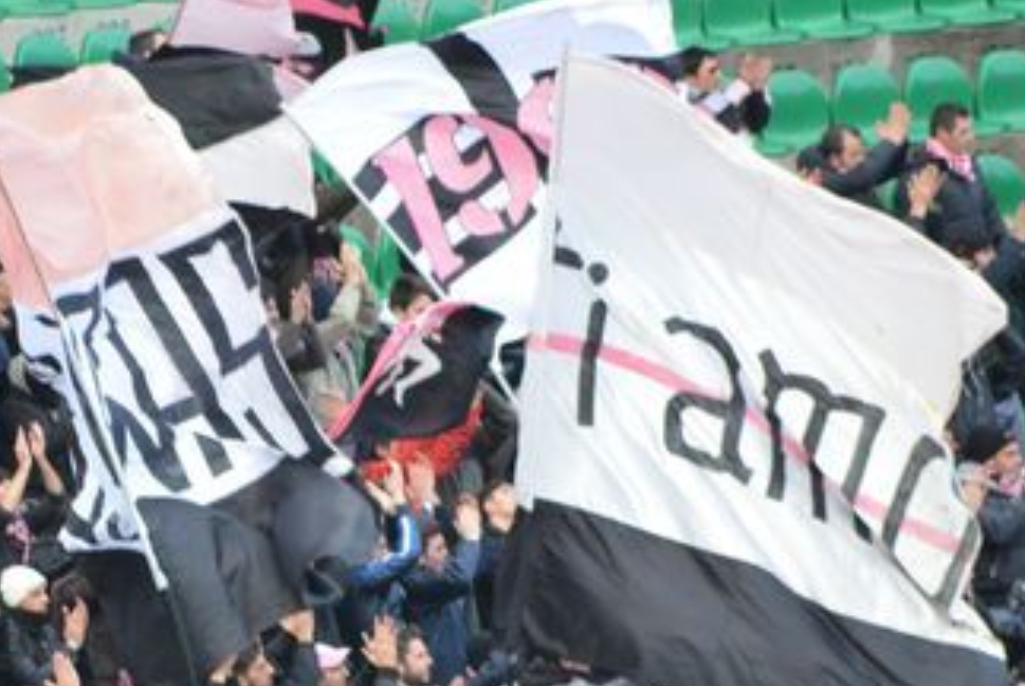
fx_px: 22541
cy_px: 541
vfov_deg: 1.7
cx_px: 228
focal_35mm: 791
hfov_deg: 2.6
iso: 1250
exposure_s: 1/500
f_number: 5.6
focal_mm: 300
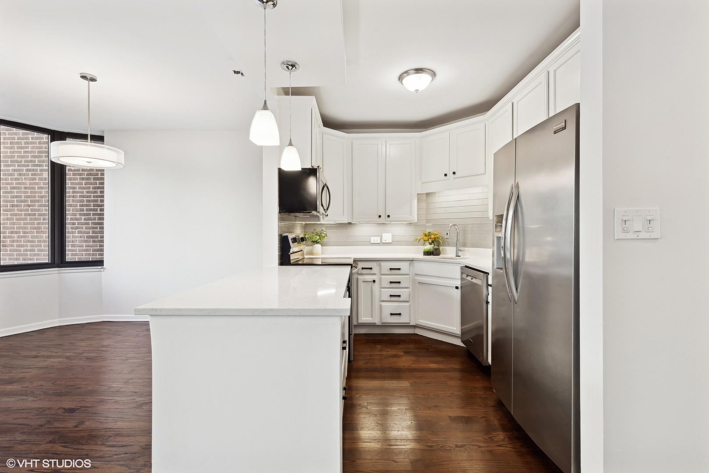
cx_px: 354
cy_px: 236
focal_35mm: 16
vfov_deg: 73.8
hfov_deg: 96.7
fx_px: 315
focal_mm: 16
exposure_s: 1/13
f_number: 8
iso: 200
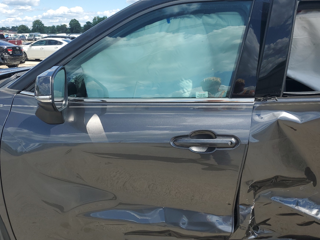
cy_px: 130
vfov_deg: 45.4
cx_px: 156
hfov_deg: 58.4
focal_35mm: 31
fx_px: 287
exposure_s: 1/2000
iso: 50
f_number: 1.5
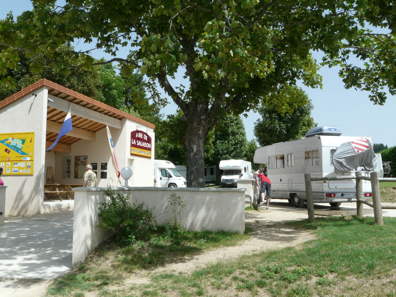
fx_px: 400
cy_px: 148
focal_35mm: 35
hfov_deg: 52.6
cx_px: 198
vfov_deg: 40.7
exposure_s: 1/250
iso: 100
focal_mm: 5.7
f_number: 7.1
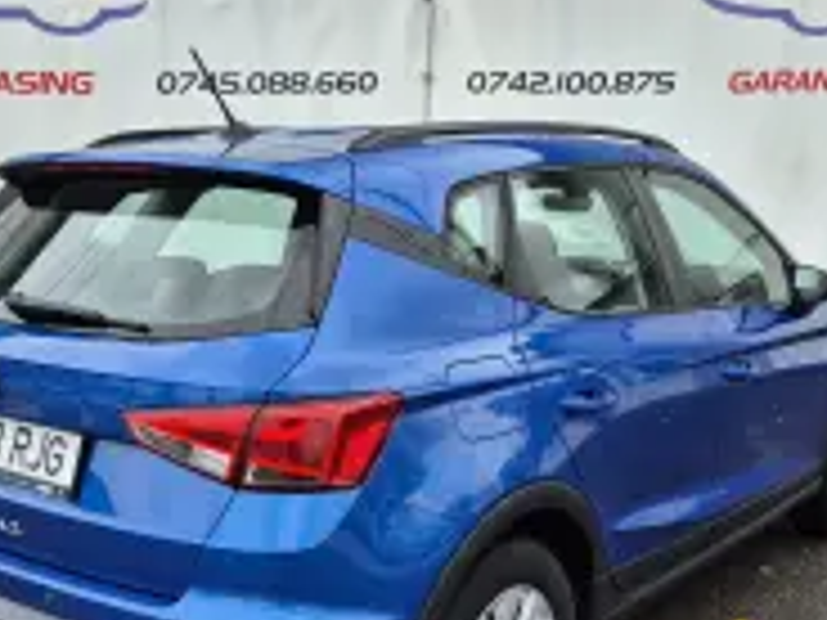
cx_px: 387
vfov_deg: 32.1
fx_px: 1075
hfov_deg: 42.1
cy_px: 382
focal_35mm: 45
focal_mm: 5.4
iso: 25
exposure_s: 1/349
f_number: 1.8
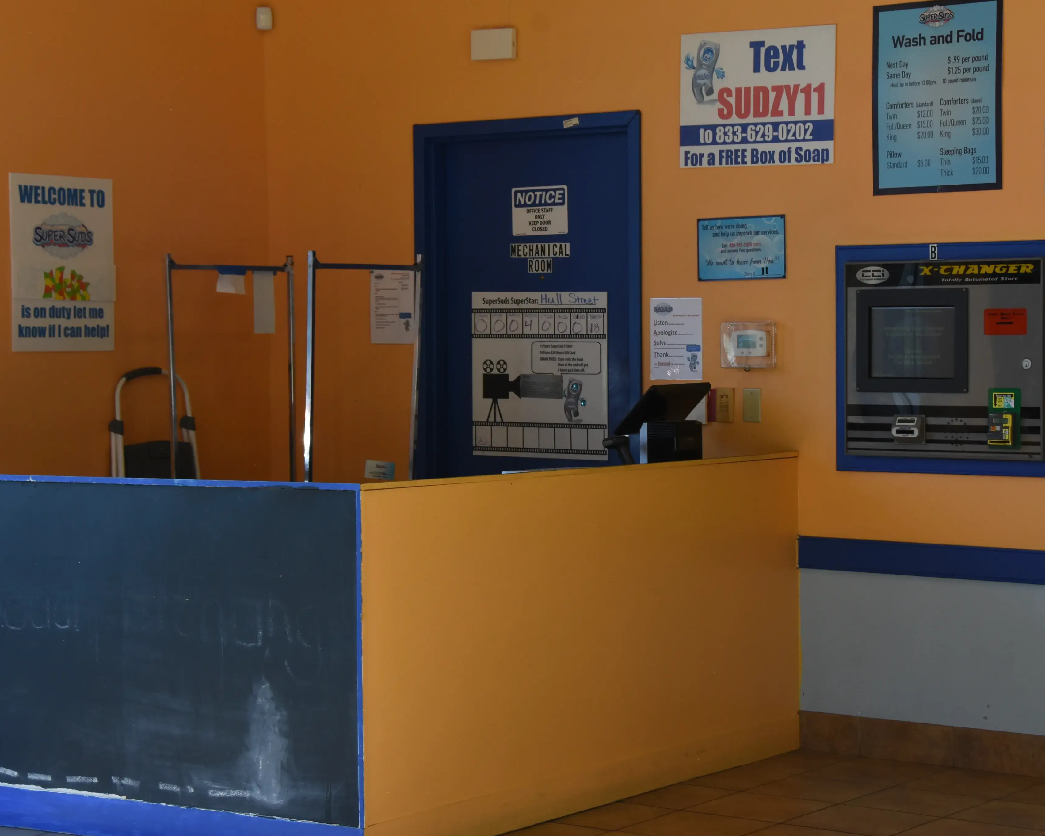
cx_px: 658
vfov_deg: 19.7
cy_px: 378
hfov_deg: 24.4
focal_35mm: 78
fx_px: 2412
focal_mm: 42
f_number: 7.1
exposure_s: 1/200
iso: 800
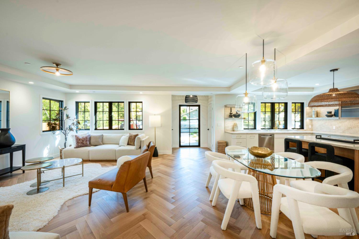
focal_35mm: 14
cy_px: 120
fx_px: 140
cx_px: 180
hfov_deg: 104.3
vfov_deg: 81.2
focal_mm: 14
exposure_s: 1/6
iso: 400
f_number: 9
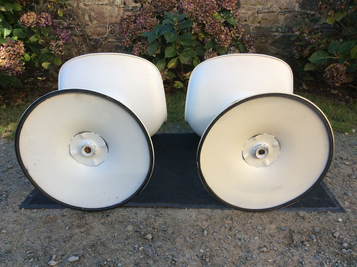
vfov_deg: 44.1
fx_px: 330
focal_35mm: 32
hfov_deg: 56.9
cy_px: 134
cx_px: 178
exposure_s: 1/226
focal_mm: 3.3
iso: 32
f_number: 2.4
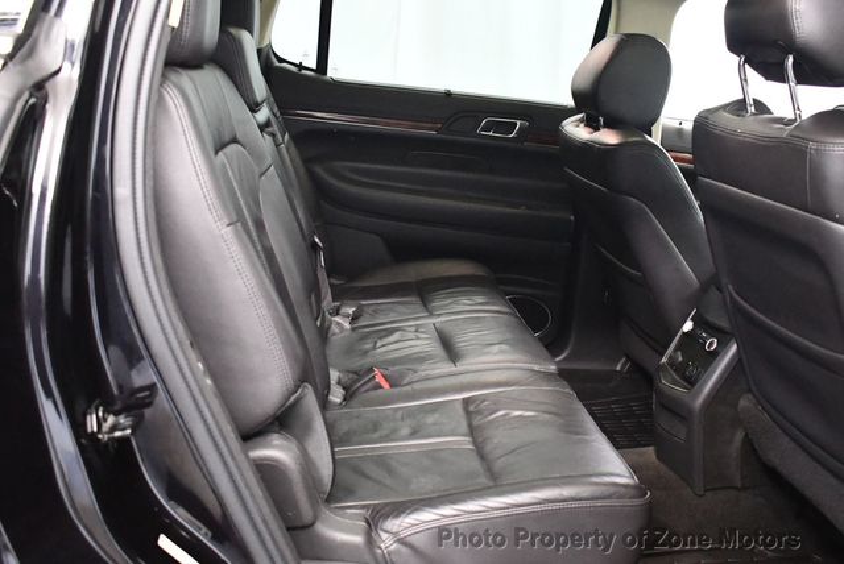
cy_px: 282
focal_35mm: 36
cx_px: 422
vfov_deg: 36.9
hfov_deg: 53.1
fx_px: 845
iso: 5600
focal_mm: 18
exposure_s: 1/60
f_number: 3.5
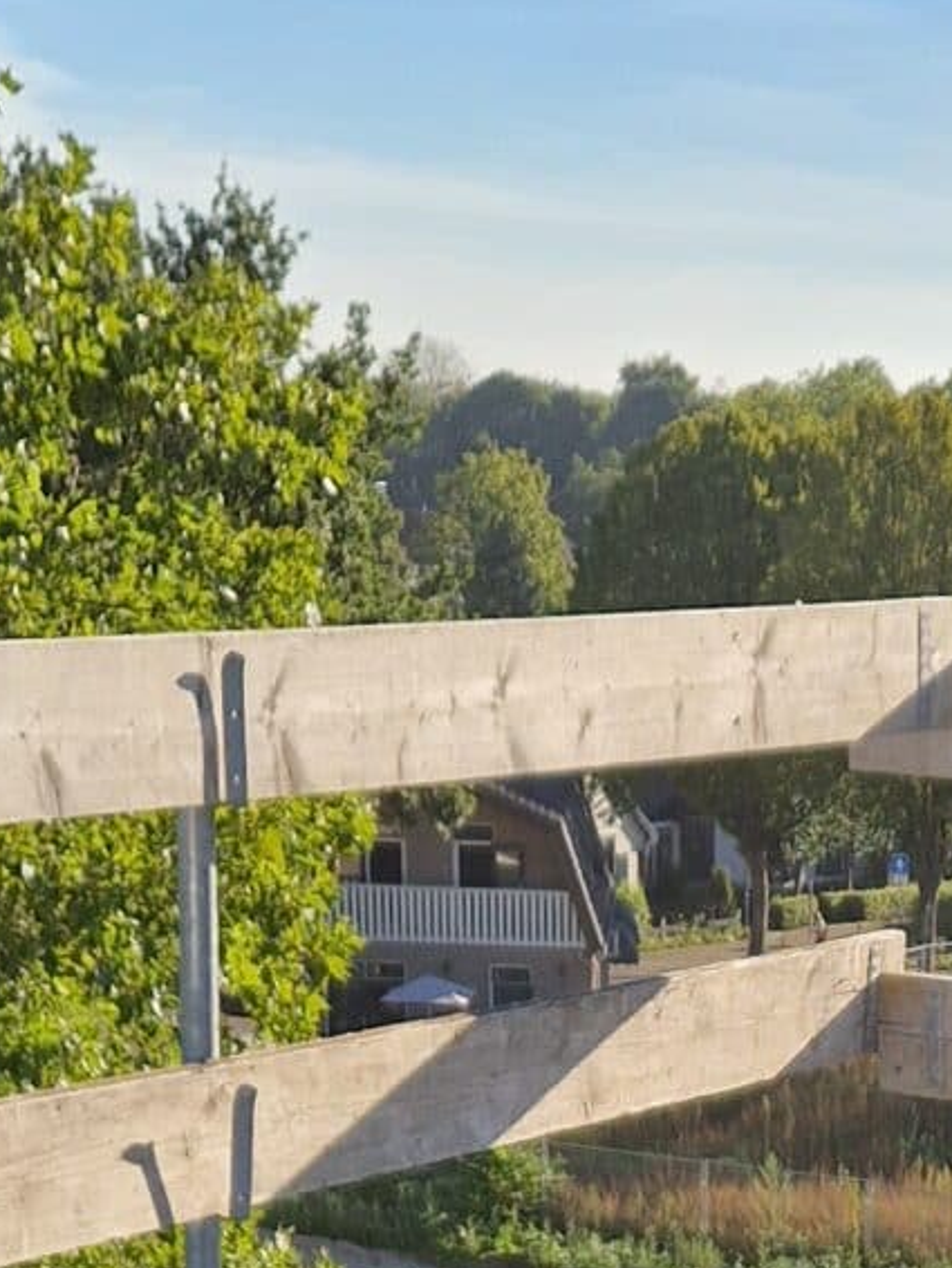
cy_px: 2034
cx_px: 1046
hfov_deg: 13.9
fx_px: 3811
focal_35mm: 104
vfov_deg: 16.7
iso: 50
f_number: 1.8
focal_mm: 5.4
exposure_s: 1/1064
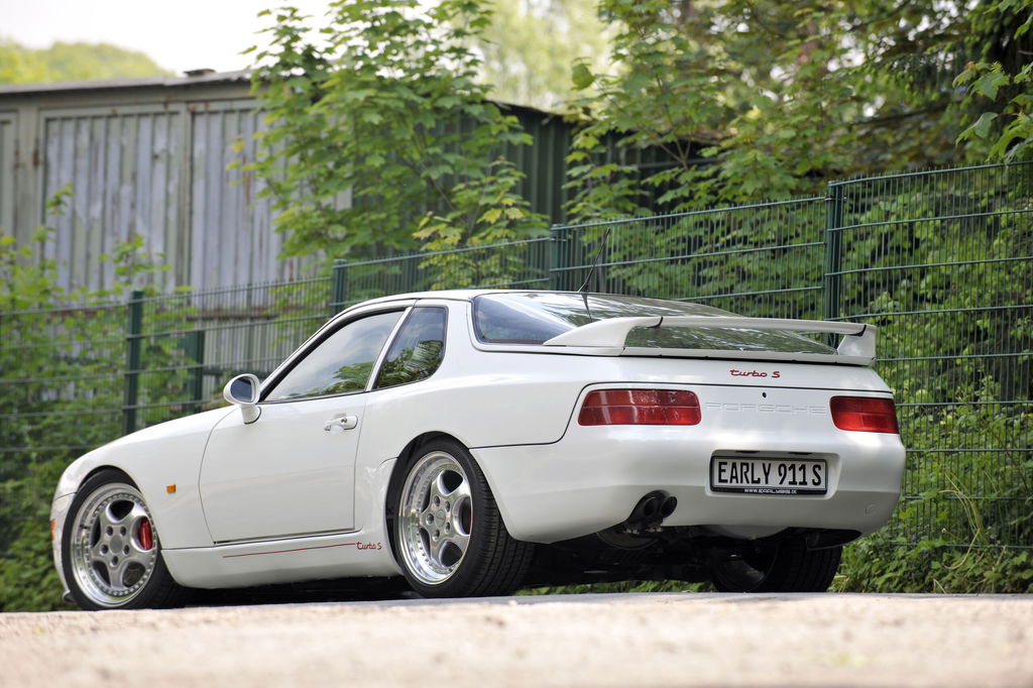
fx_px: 5450
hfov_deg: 10.8
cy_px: 344
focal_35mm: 190
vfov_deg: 7.2
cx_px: 516
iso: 100
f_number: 4
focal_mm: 190
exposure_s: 1/160
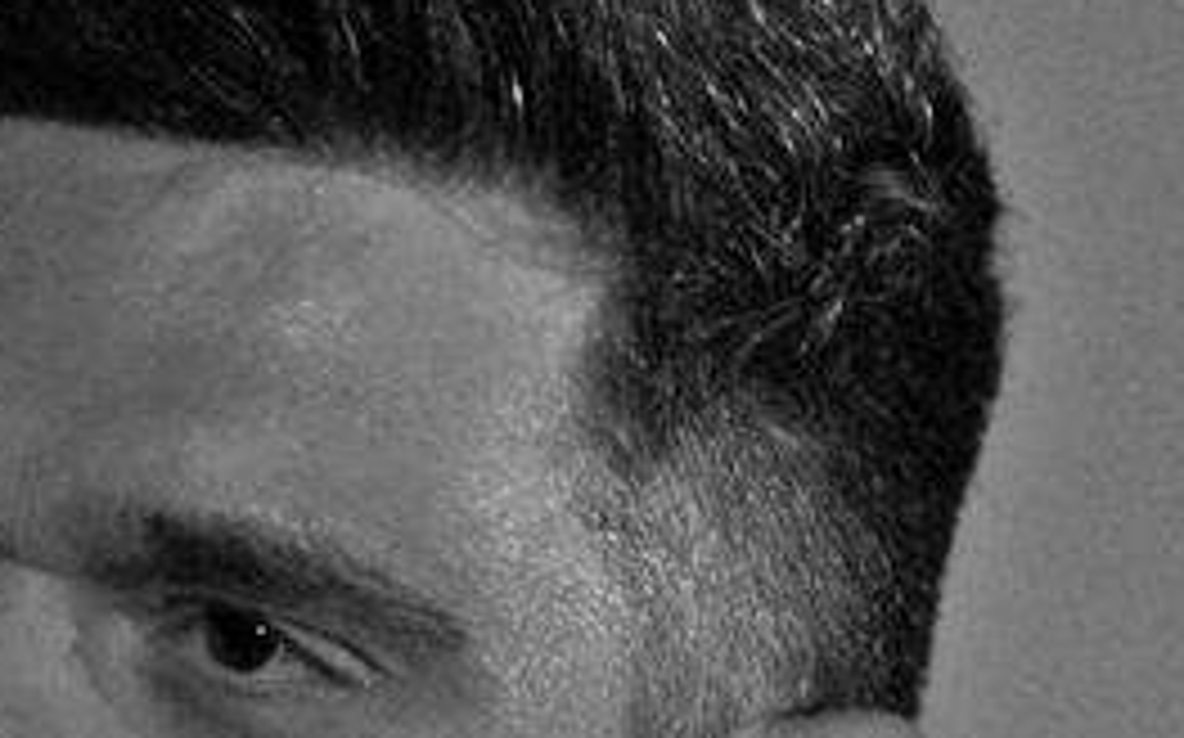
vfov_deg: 0.8
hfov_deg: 1.2
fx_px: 56271
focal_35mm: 1745
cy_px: 727
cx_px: -86
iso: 1600
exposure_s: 1/100
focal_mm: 300
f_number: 5.6
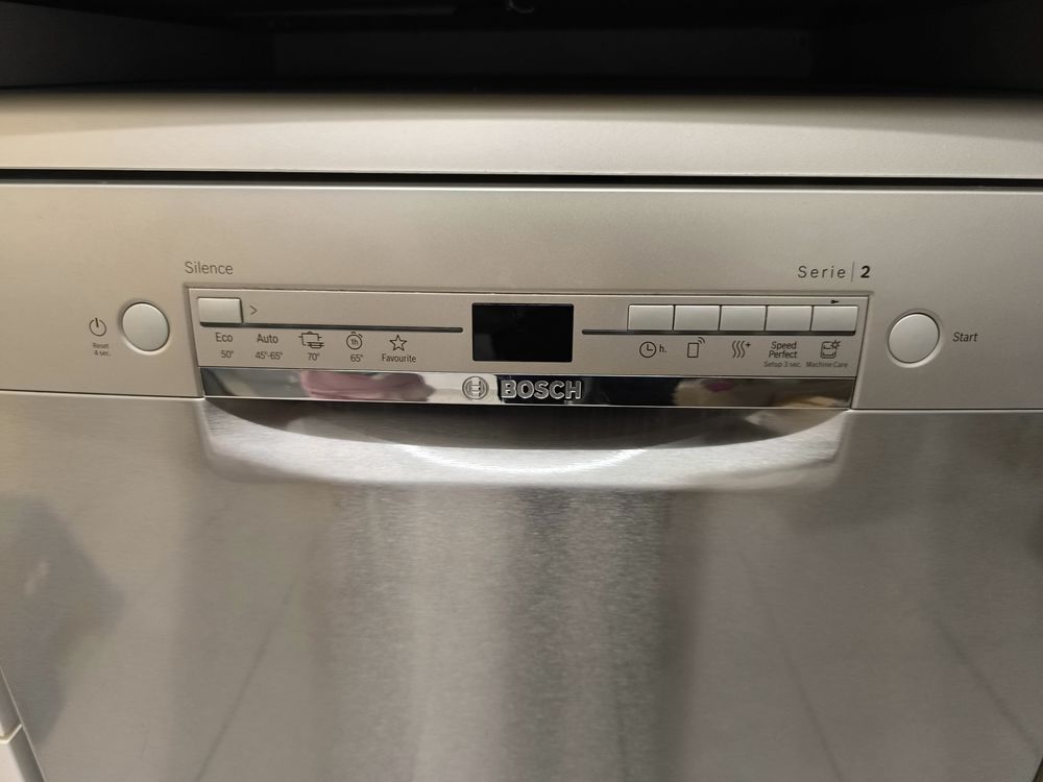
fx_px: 693
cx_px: 522
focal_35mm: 23
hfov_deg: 73.9
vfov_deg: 58.9
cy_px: 391
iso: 1000
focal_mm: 6.14
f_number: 1.65
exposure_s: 1/33.3
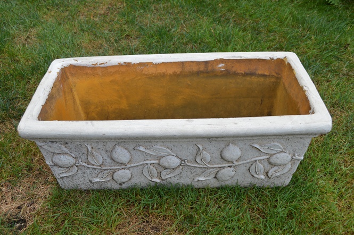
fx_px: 354
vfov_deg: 36.8
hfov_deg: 53.2
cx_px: 177
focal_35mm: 36
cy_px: 118
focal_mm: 24
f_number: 5.6
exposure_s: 1/125
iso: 110
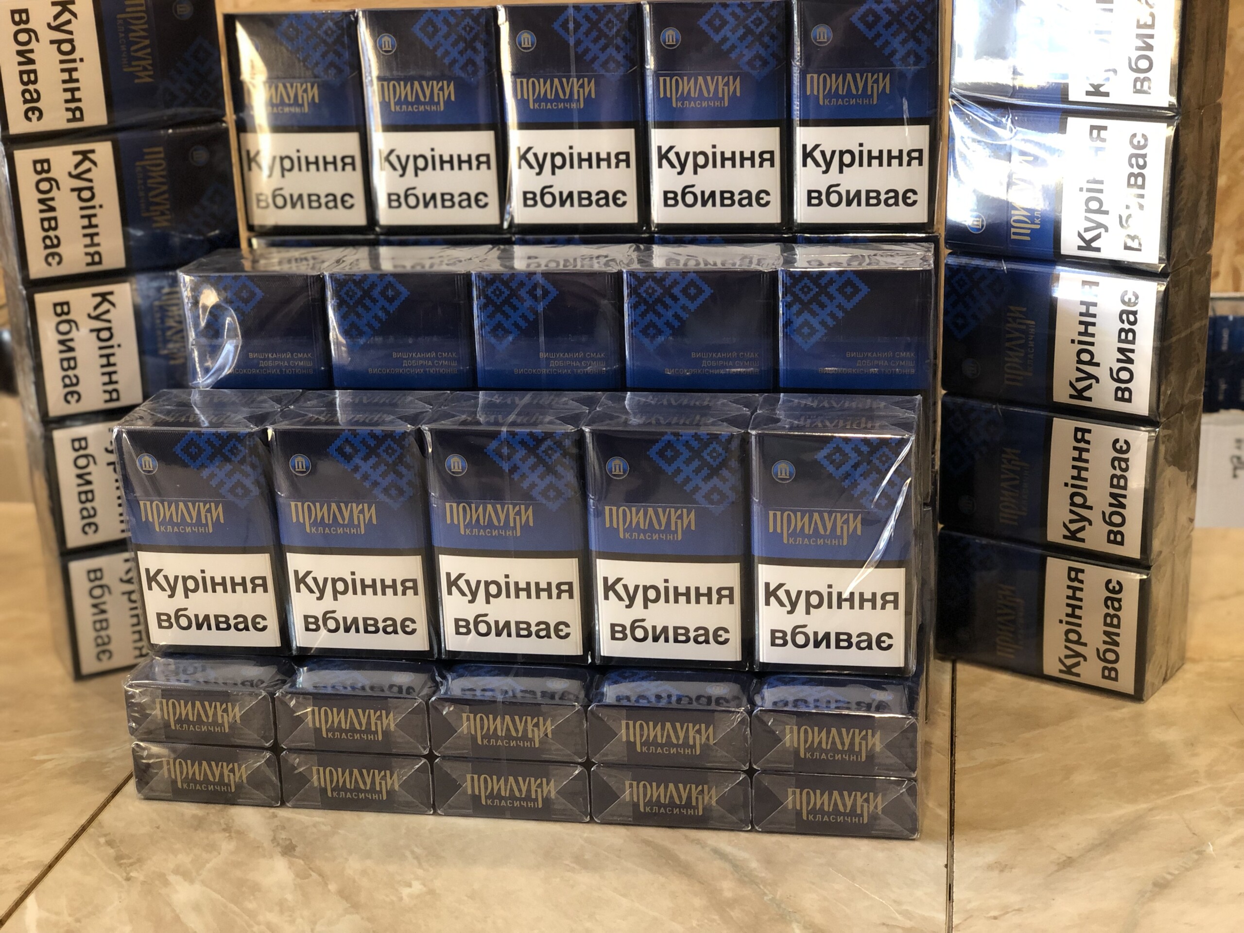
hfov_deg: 36.8
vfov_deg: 28.0
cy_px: 466
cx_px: 622
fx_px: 1869
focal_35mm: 52
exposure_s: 1/30
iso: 125
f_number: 2.4
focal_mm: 6
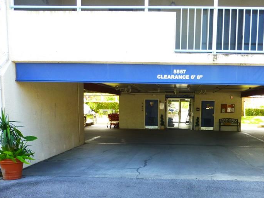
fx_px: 275
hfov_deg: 50.7
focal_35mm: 36
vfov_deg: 38.9
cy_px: 140
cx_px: 169
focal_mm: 4.3
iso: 100
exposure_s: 1/80
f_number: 3.3
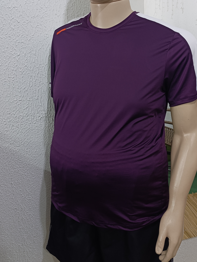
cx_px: 121
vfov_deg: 55.8
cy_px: 92
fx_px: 242
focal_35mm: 32
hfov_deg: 44.0
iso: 1000
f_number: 1.6
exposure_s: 1/60
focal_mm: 6.14
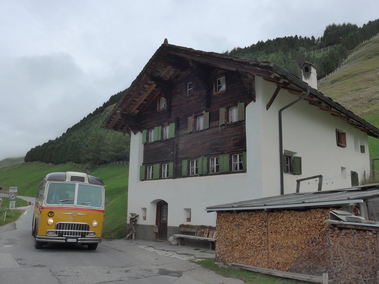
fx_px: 328
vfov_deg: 46.8
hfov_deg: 60.0
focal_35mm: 30
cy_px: 141
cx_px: 193
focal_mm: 6
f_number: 5
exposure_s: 1/640
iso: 160
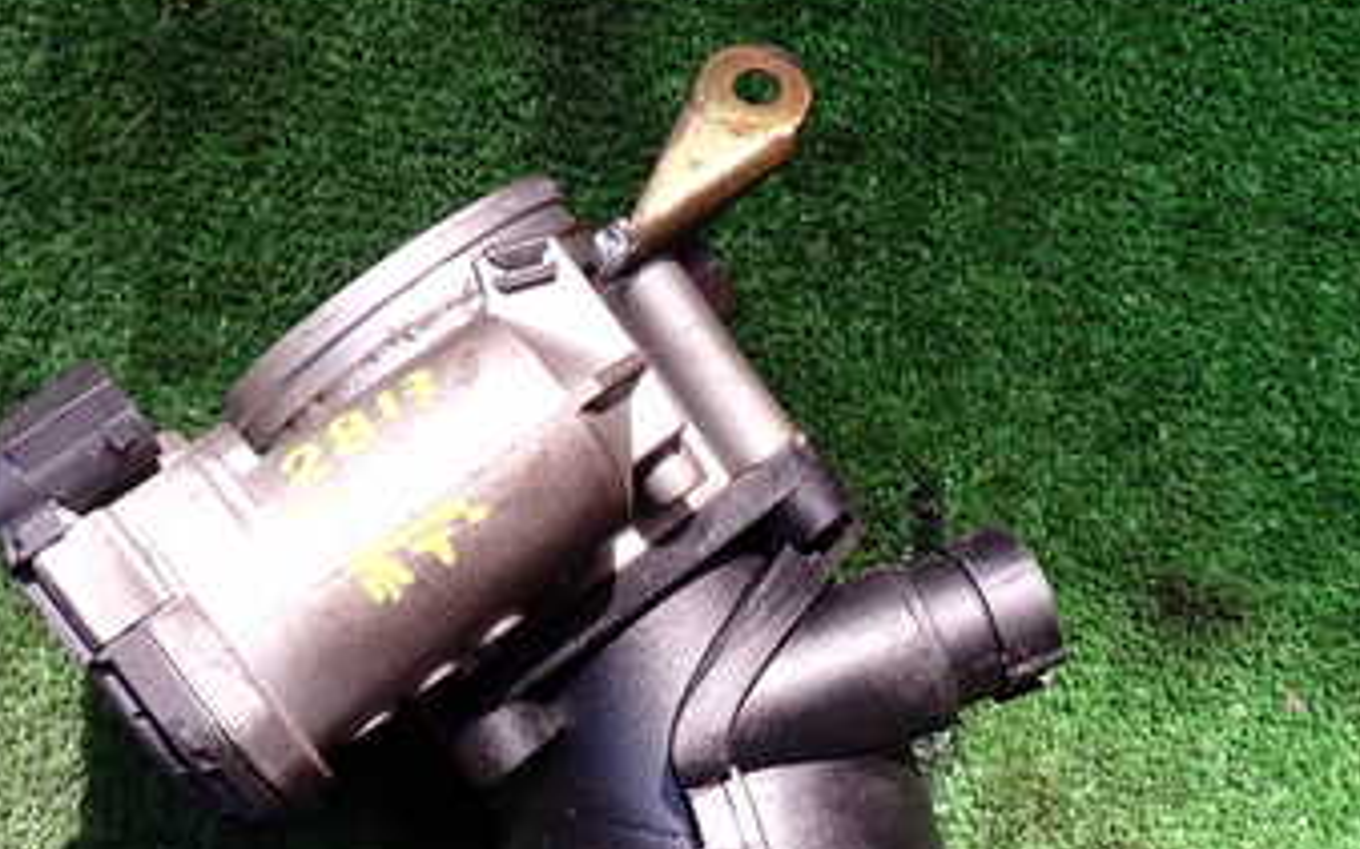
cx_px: 656
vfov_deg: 27.0
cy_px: 652
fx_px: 1741
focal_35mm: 47
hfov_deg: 42.7
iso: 100
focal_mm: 4.5
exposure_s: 1/200
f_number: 2.8
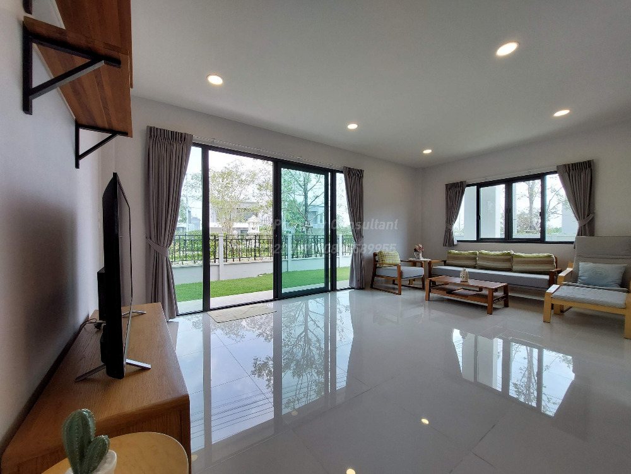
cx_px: 316
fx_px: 237
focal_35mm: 13
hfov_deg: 106.2
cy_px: 237
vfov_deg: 89.9
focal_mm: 1.74
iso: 50
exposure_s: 1/190
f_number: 2.2
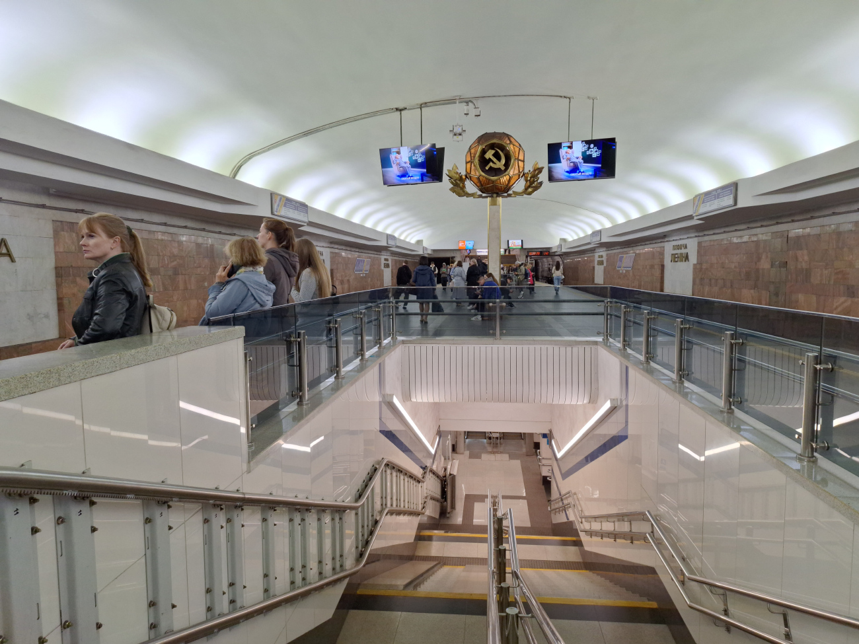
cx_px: 430
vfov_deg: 58.9
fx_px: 571
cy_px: 322
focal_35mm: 23
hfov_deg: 73.9
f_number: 1.8
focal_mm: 5.54
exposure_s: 1/50
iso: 64
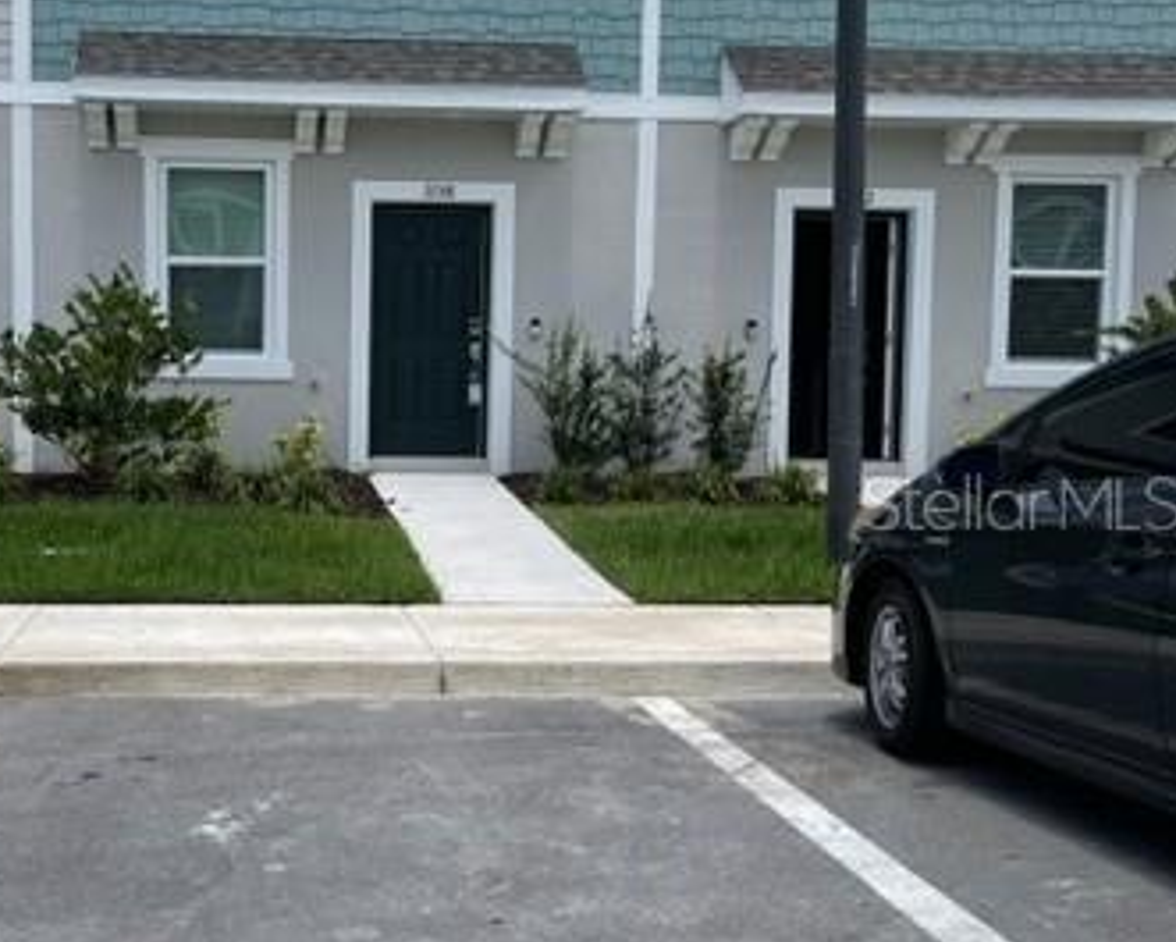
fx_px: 1706
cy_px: 501
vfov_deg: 30.8
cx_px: 345
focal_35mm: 49
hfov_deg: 37.4
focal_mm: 5.1
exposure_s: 1/4348
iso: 32
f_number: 1.6
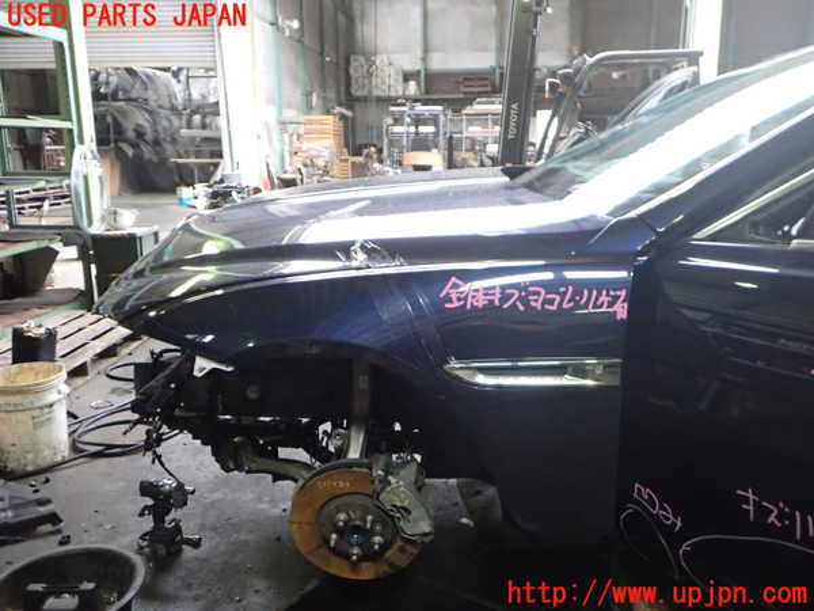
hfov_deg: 60.0
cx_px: 407
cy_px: 306
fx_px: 705
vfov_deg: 46.8
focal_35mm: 30
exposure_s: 1/250
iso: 1000
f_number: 2.3
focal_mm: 5.4
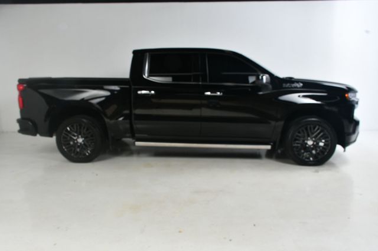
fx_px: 346
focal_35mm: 33
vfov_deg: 39.9
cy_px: 126
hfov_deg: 57.2
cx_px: 189
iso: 100
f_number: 11
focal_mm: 22
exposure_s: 1/160
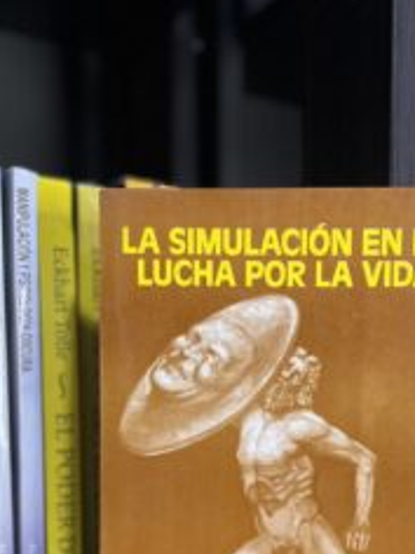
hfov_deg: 32.6
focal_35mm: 44
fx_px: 703
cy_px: 432
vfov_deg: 41.4
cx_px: 272
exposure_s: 1/60
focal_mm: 5.7
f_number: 1.5
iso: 320
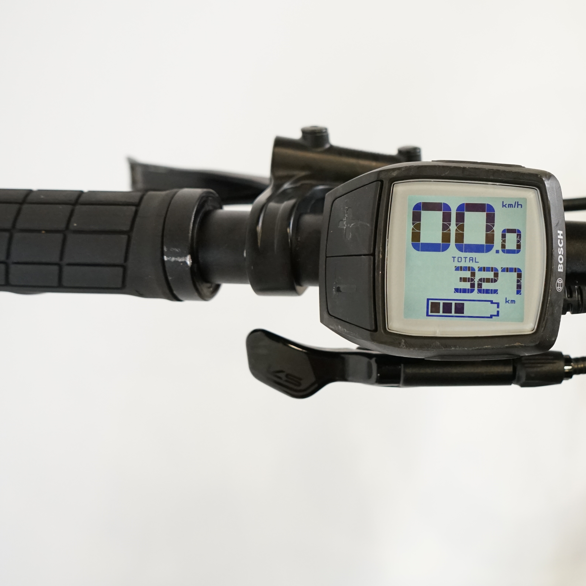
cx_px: 473
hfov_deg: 36.2
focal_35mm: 45
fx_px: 862
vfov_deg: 37.5
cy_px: 262
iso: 2500
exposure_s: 1/200
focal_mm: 28
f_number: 5.6
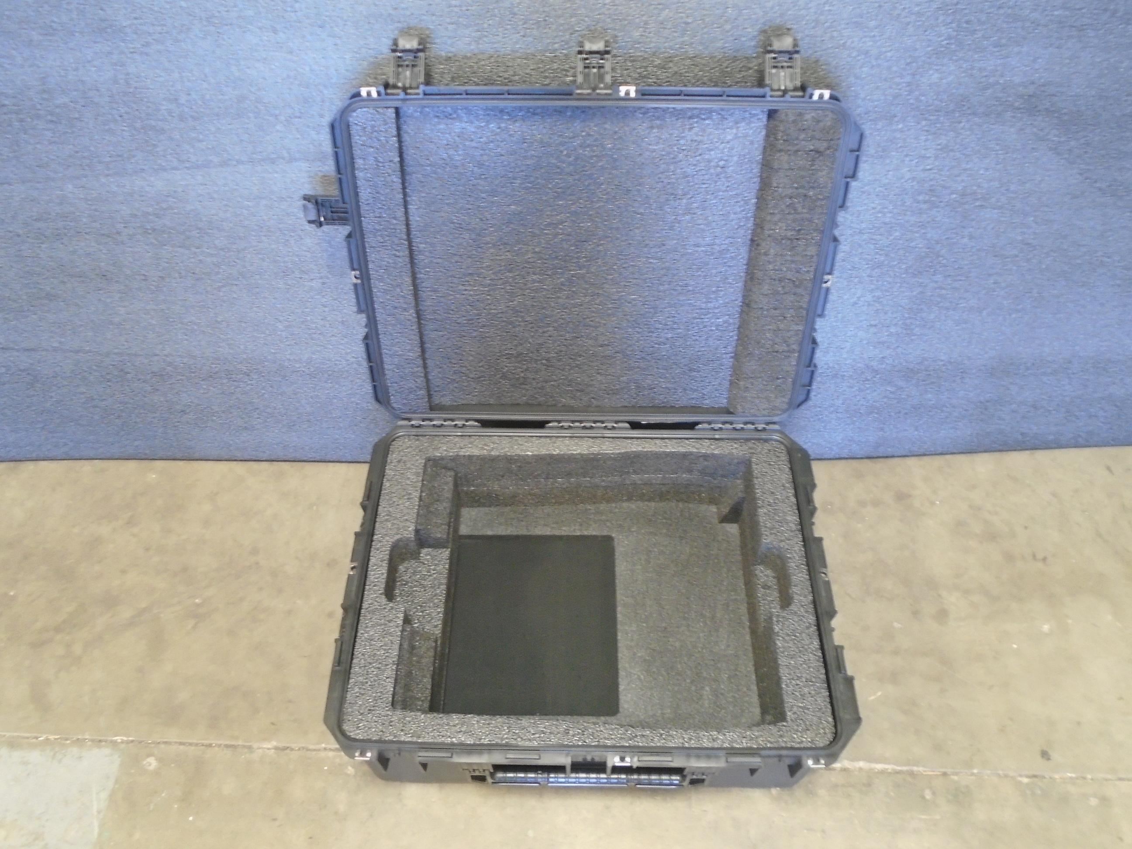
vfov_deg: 53.1
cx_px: 566
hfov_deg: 67.3
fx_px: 850
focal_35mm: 26
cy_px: 424
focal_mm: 4.6
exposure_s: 1/10
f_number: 3.2
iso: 400
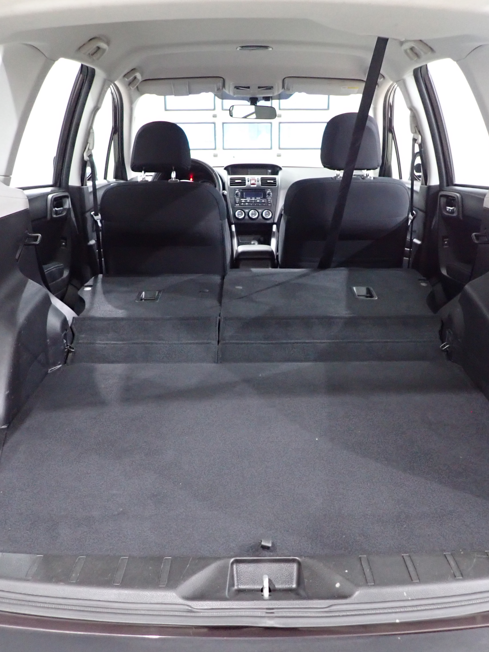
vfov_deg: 54.0
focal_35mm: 34
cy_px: 325
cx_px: 266
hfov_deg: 41.8
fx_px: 640
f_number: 2
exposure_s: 1/30
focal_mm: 4.5
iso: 800
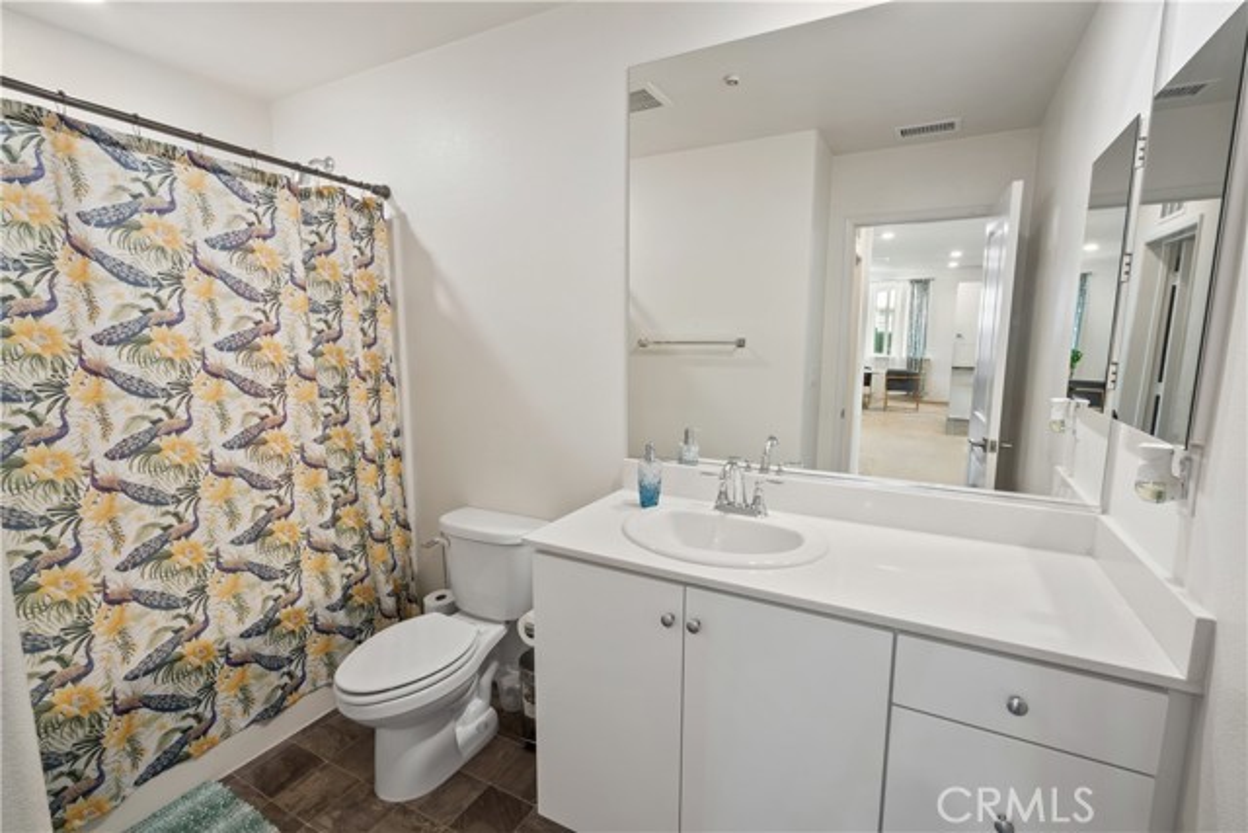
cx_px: 624
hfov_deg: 96.7
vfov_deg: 73.8
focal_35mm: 16
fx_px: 555
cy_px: 416
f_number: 22
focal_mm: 16
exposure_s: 30
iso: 40
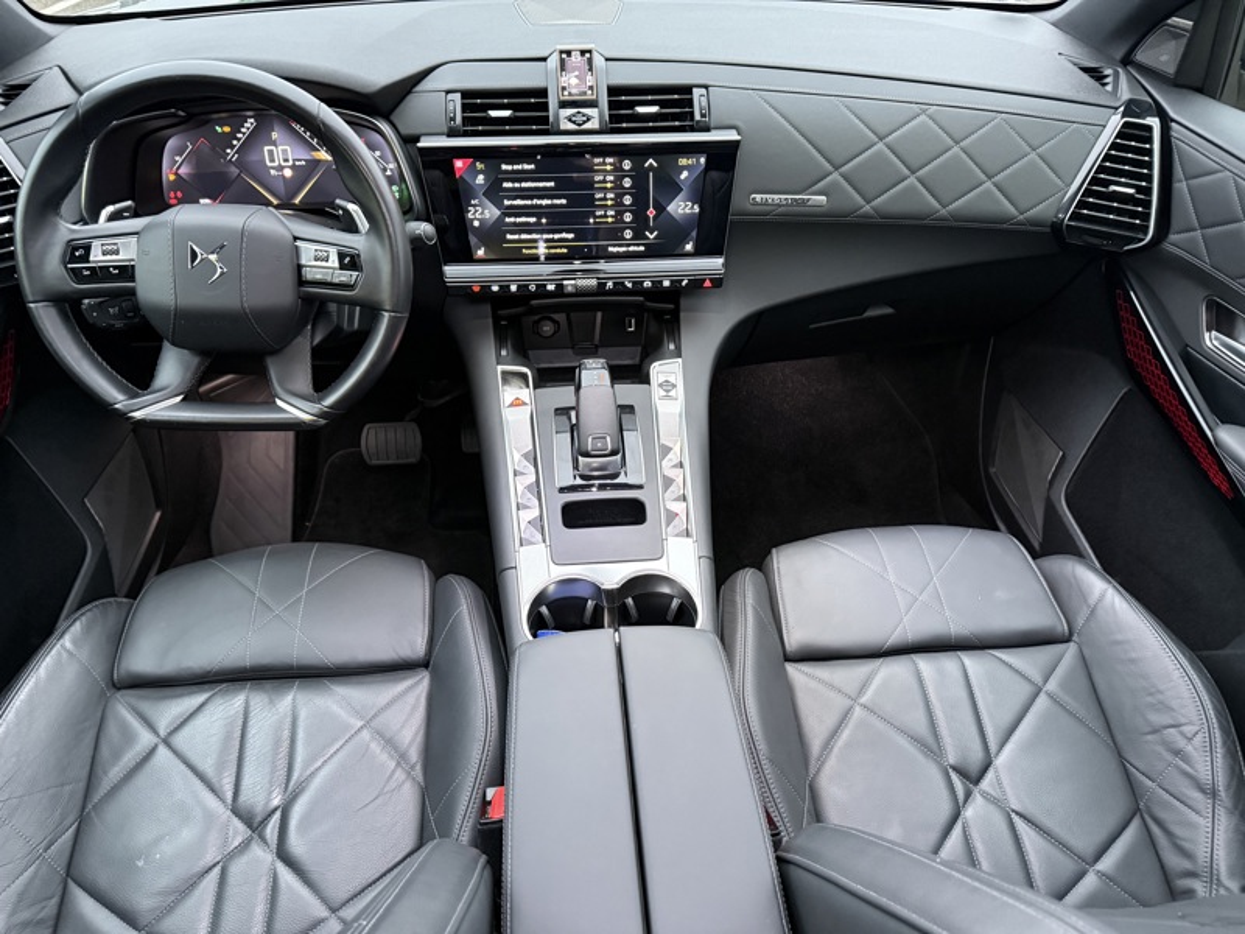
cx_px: 622
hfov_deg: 71.6
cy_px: 467
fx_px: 863
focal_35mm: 24
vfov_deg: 56.8
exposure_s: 1/51
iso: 800
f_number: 1.78
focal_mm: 6.76
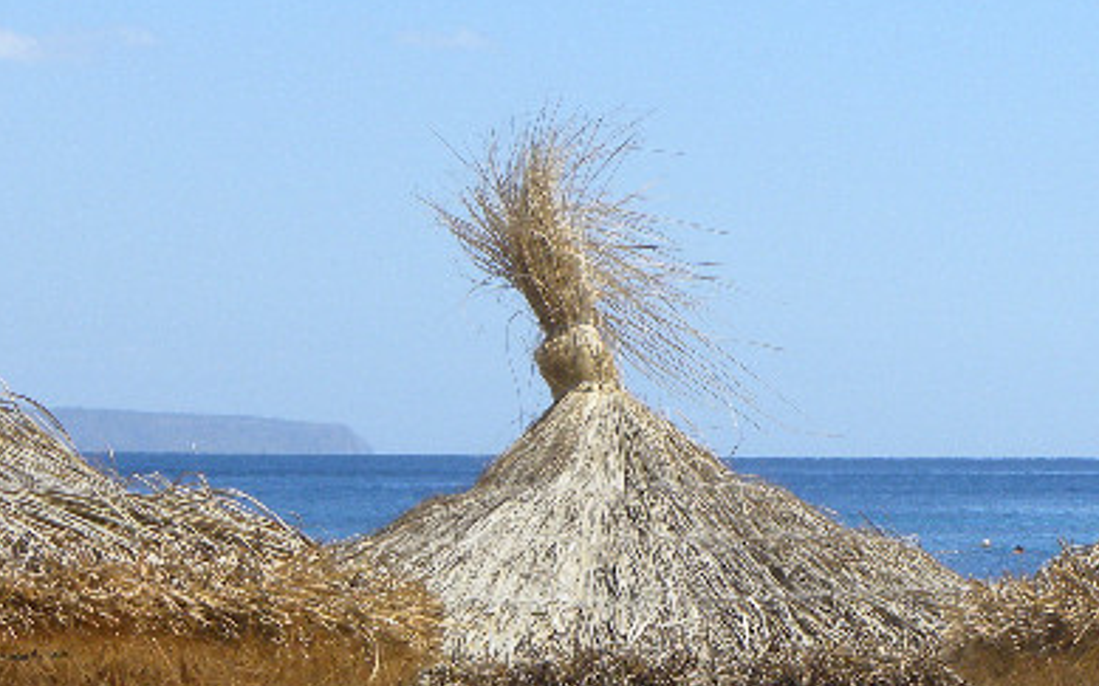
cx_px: 1031
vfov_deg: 5.7
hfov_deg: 9.1
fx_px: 6858
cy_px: 810
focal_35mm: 229
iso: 64
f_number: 6.3
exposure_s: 1/254
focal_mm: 18.8
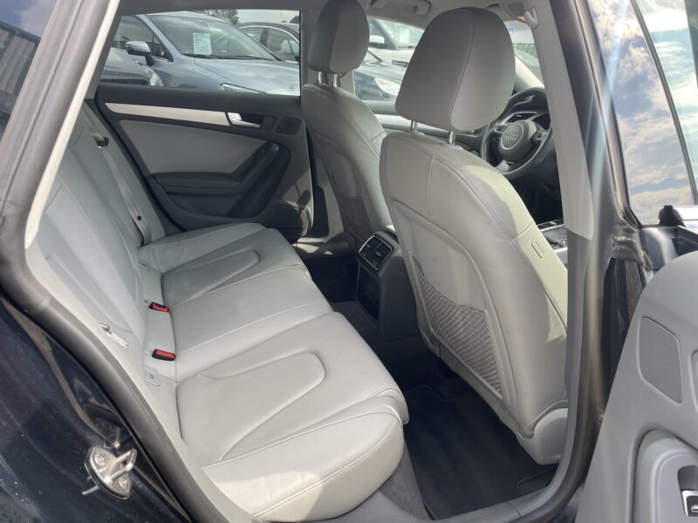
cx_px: 349
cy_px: 262
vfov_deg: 53.1
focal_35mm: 26
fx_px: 524
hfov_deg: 67.3
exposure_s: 1/227
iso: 32
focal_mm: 4.2
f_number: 1.6
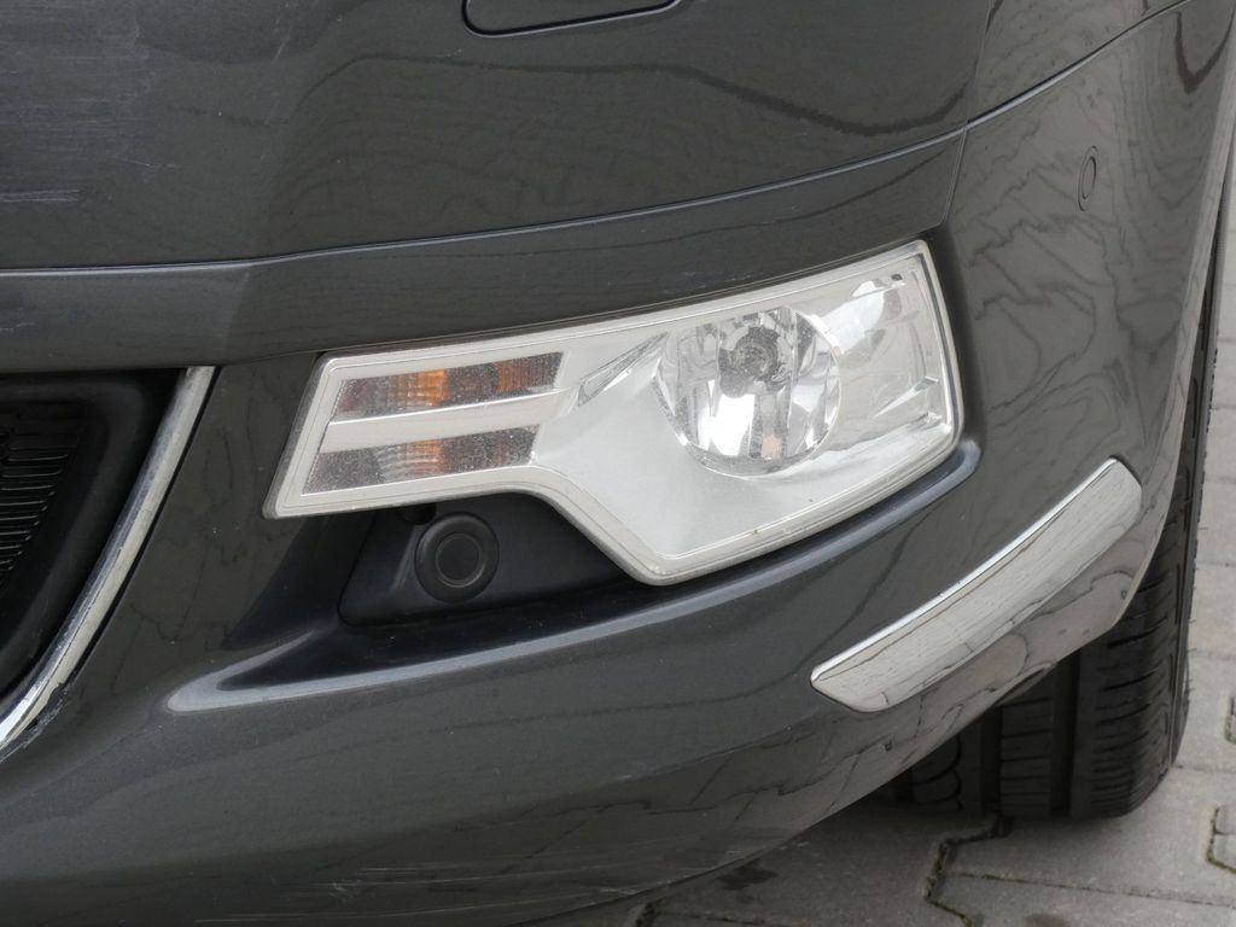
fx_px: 3928
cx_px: 618
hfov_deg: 17.9
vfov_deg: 13.5
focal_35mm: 110
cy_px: 464
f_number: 5.6
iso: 200
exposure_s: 1/80
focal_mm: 19.7
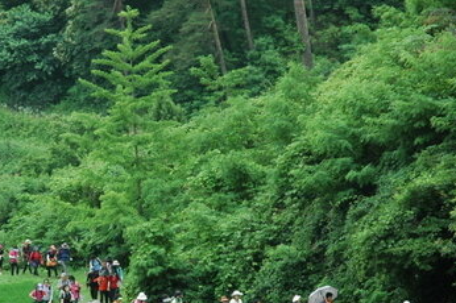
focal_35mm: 170
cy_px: 213
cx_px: 200
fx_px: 2151
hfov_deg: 12.1
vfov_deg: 8.1
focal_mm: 70
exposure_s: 1/100
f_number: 9
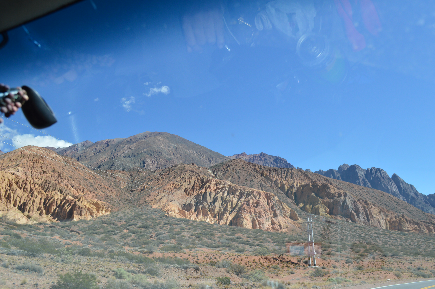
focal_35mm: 30
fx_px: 362
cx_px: 218
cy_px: 144
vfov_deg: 43.5
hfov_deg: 62.0
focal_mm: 20
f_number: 7.1
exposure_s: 1/200
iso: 100
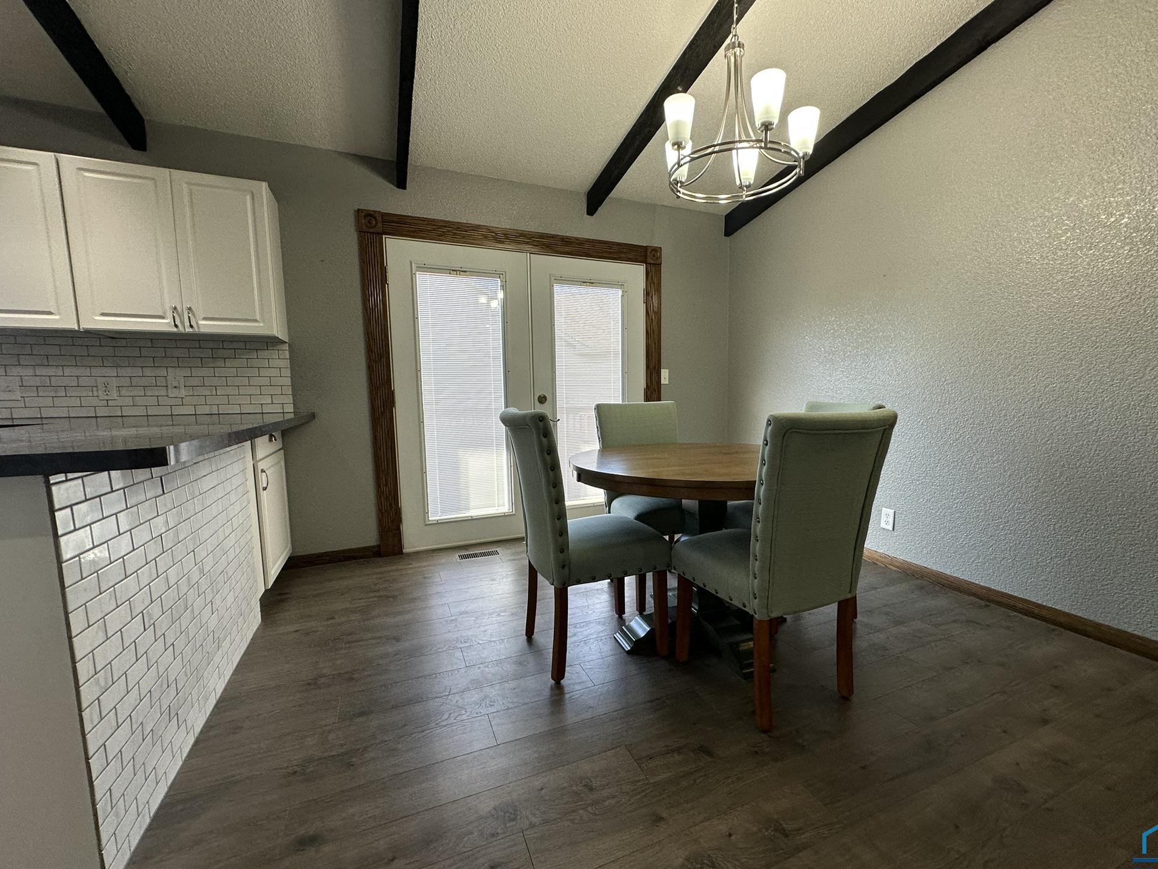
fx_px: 502
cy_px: 447
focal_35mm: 15
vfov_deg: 81.7
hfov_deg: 98.1
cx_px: 607
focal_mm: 2.22
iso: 100
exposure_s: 1/120
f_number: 2.2
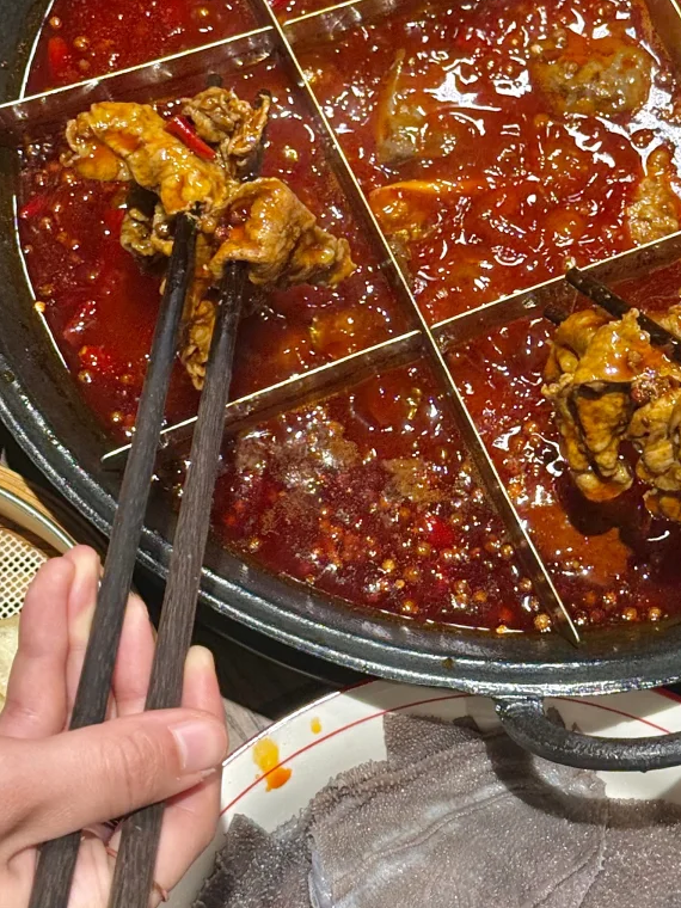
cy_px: 229
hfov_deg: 16.1
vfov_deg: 21.4
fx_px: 2387
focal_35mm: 91
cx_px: 530
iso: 80
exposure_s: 1/100
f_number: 1.78
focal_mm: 6.76
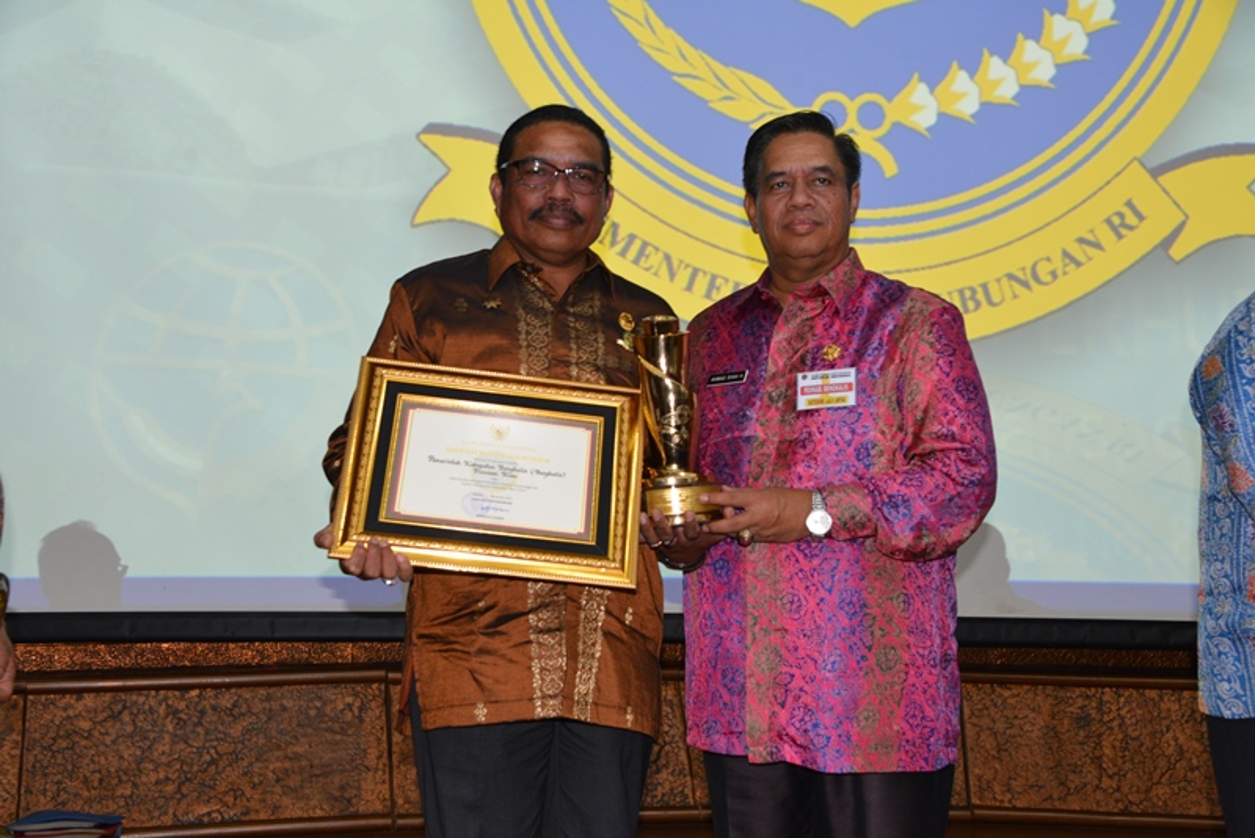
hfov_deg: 41.1
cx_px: 628
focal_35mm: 48
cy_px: 419
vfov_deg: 28.1
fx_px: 1674
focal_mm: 48
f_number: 6.3
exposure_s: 1/100
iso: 2000
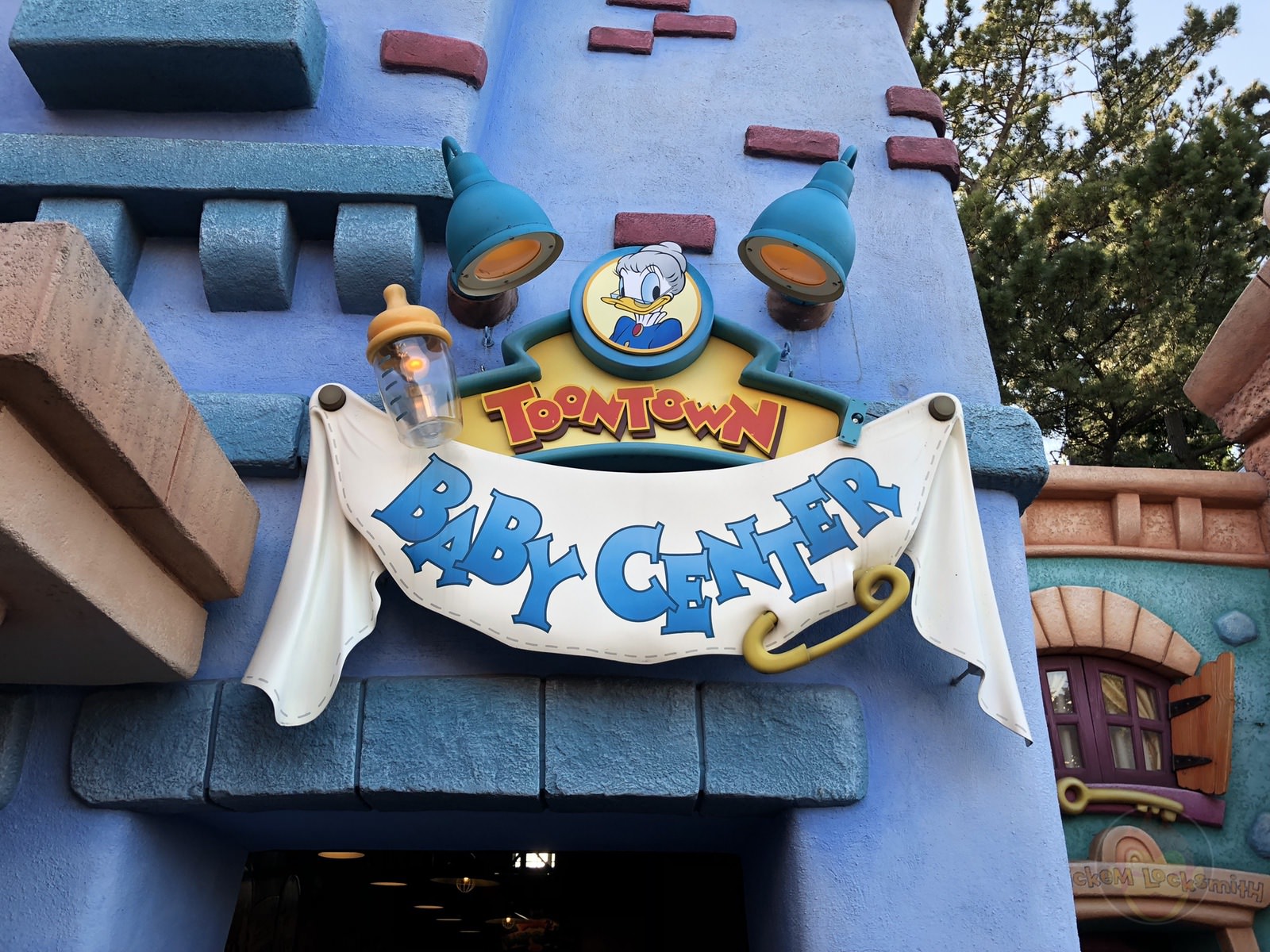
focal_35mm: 28
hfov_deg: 63.4
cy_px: 476
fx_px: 1027
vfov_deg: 49.7
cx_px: 635
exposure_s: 1/237
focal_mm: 4
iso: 20
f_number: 1.8
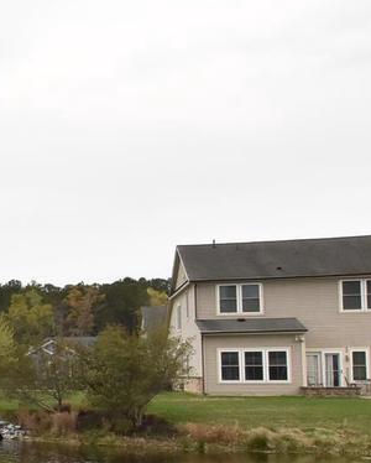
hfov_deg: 16.3
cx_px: -427
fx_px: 891
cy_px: 327
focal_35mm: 65
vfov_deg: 28.8
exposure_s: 1/640
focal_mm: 12
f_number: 13
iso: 800
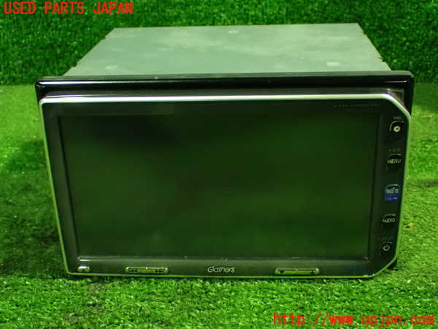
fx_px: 595
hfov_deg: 40.4
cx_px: 219
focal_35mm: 47
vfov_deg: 30.9
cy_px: 164
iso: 1600
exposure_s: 1/30
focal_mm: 8.4
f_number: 3.1
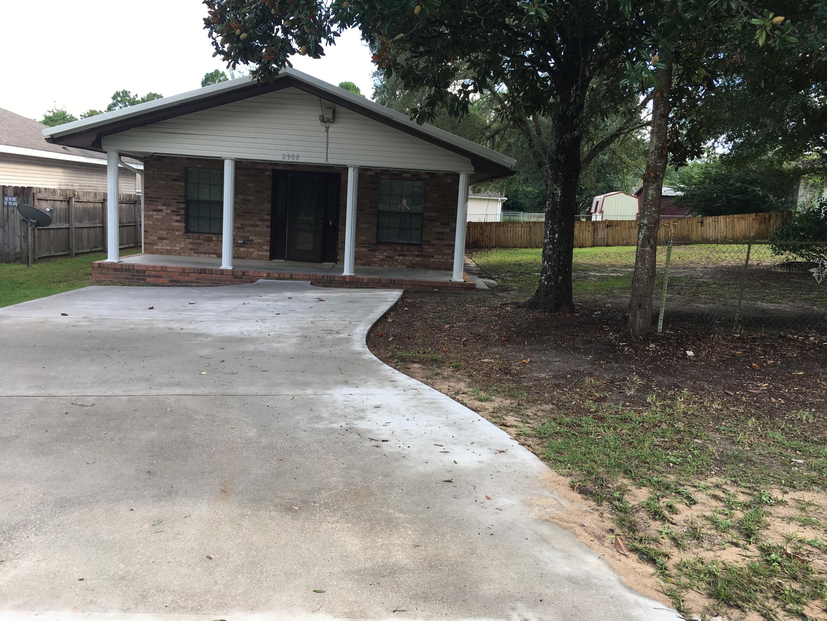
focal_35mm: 29
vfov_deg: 48.2
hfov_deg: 61.7
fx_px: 693
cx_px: 414
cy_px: 310
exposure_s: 1/198
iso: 25
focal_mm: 4.15
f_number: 2.2
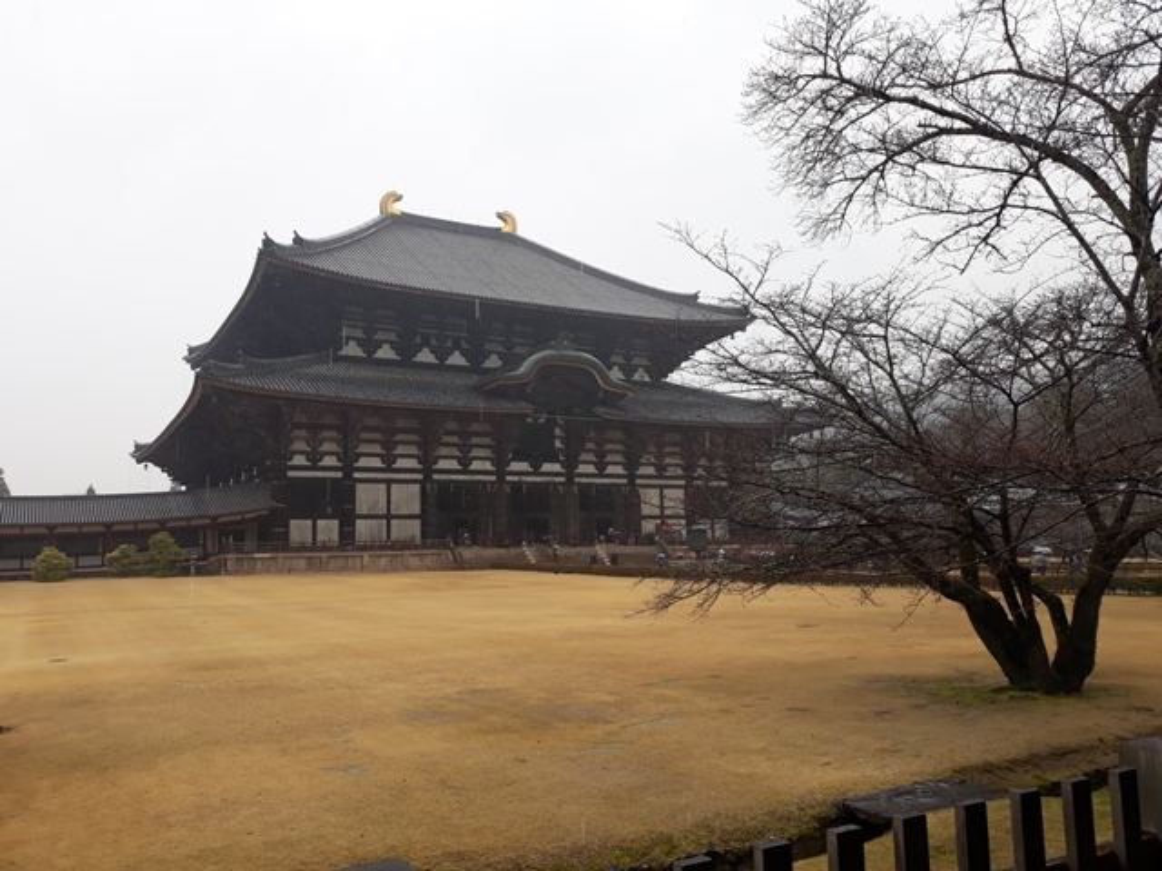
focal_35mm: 27
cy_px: 436
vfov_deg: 51.4
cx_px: 581
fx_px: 906
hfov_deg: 65.3
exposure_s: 1/156
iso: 40
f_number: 1.7
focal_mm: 3.71
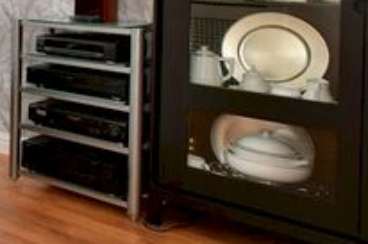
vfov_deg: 24.4
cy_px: -36
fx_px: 521
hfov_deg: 24.5
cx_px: -243
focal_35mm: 51
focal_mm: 10
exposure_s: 1/80
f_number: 8
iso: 400
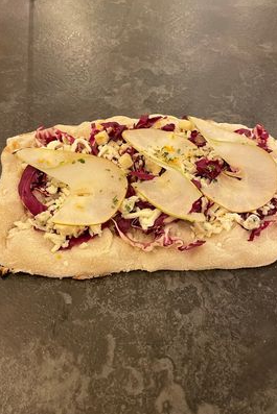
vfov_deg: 63.6
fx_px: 334
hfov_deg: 45.0
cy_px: 201
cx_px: 147
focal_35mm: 29
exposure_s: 1/50
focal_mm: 4.2
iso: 250
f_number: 1.6
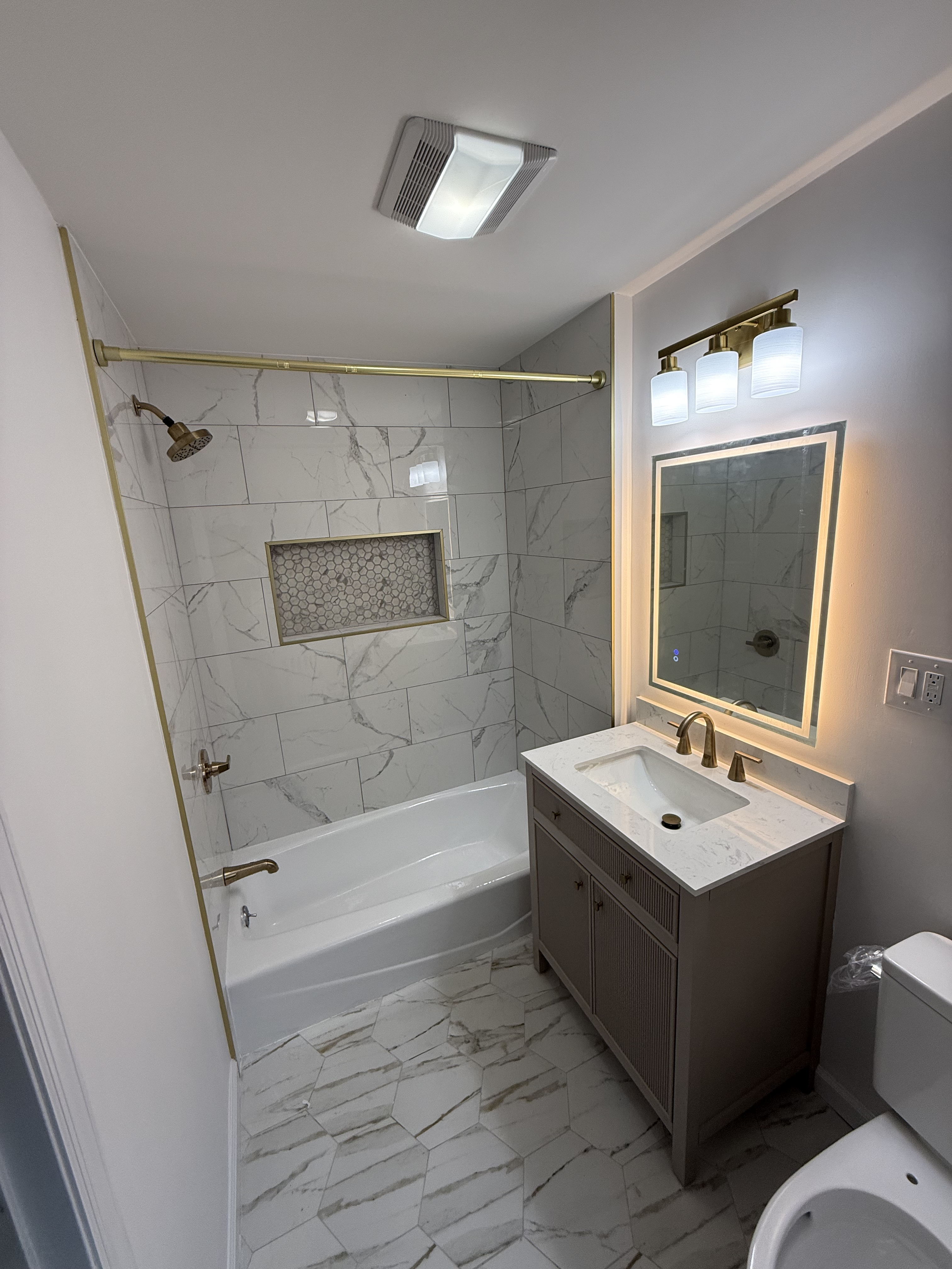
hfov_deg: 85.7
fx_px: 513
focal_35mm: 14
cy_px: 634
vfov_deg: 102.1
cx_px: 476
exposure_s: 1/120
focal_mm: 2.22
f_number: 2.2
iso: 80
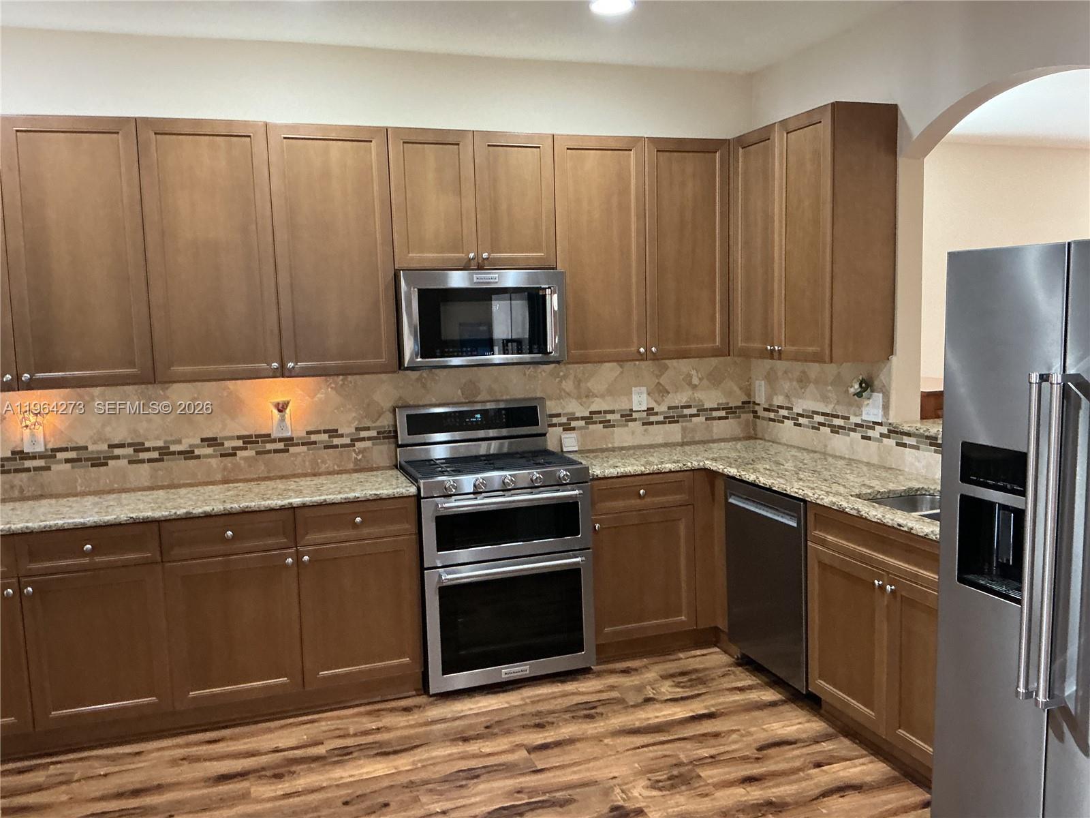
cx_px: 545
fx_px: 913
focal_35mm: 29
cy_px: 409
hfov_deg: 61.7
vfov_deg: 48.2
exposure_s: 1/60
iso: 250
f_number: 1.8
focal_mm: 3
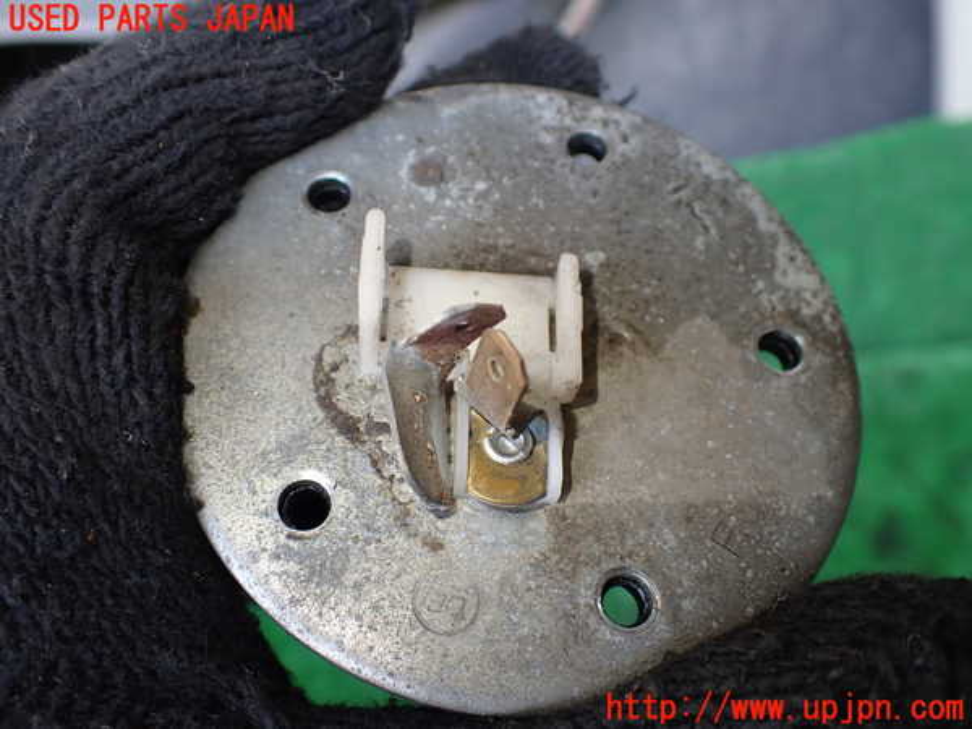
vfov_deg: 46.8
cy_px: 364
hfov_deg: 60.0
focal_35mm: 30
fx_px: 842
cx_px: 486
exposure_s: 1/125
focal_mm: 5.4
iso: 200
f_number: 2.3
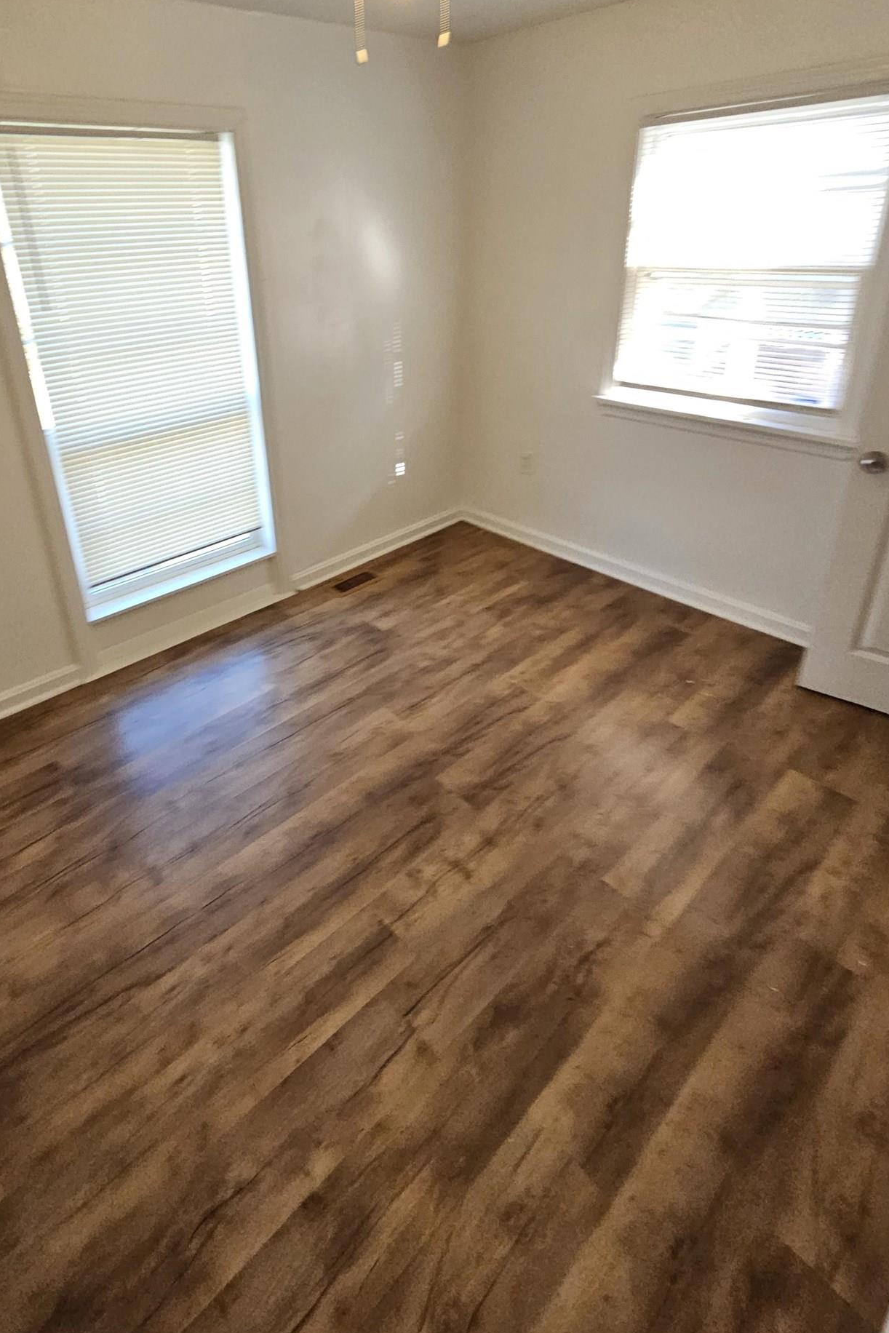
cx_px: 370
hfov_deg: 70.0
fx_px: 629
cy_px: 504
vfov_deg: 91.5
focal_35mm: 17
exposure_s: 1/77
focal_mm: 2.2
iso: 160
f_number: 2.2
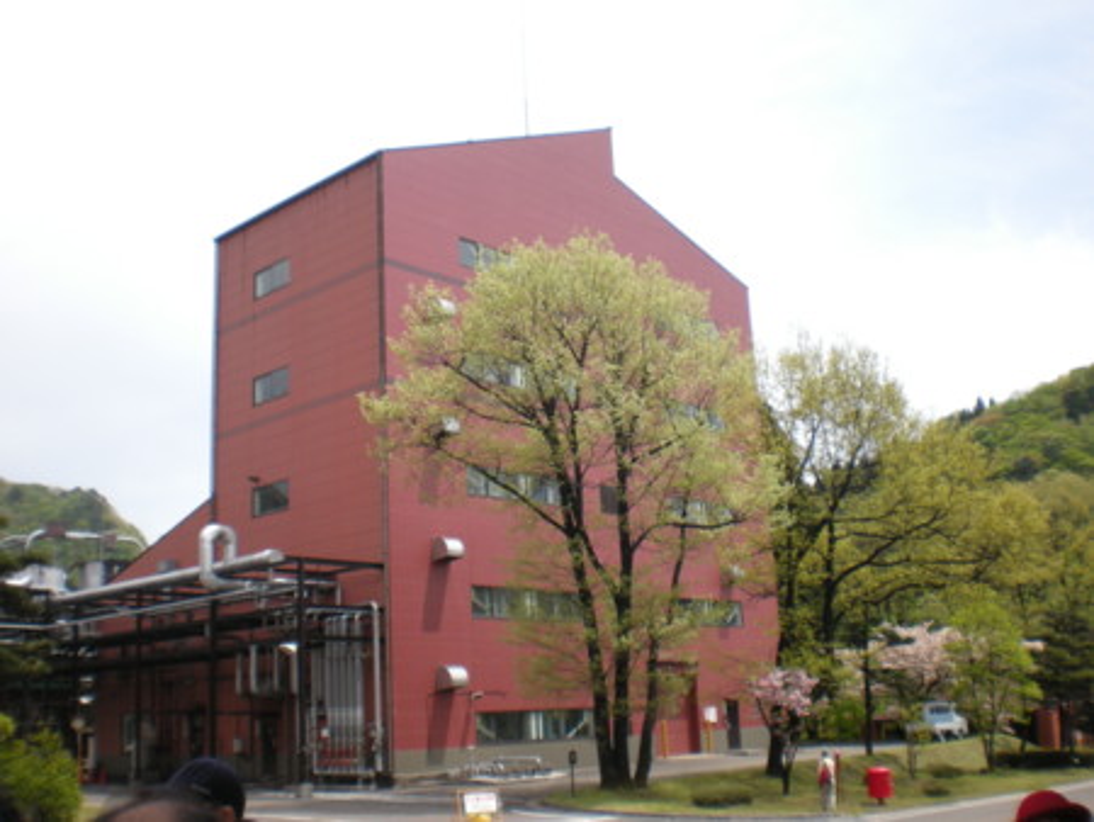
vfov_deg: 37.8
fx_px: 1202
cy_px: 411
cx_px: 547
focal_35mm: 38
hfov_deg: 49.0
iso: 64
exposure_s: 1/275
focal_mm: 6.3
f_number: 4.6
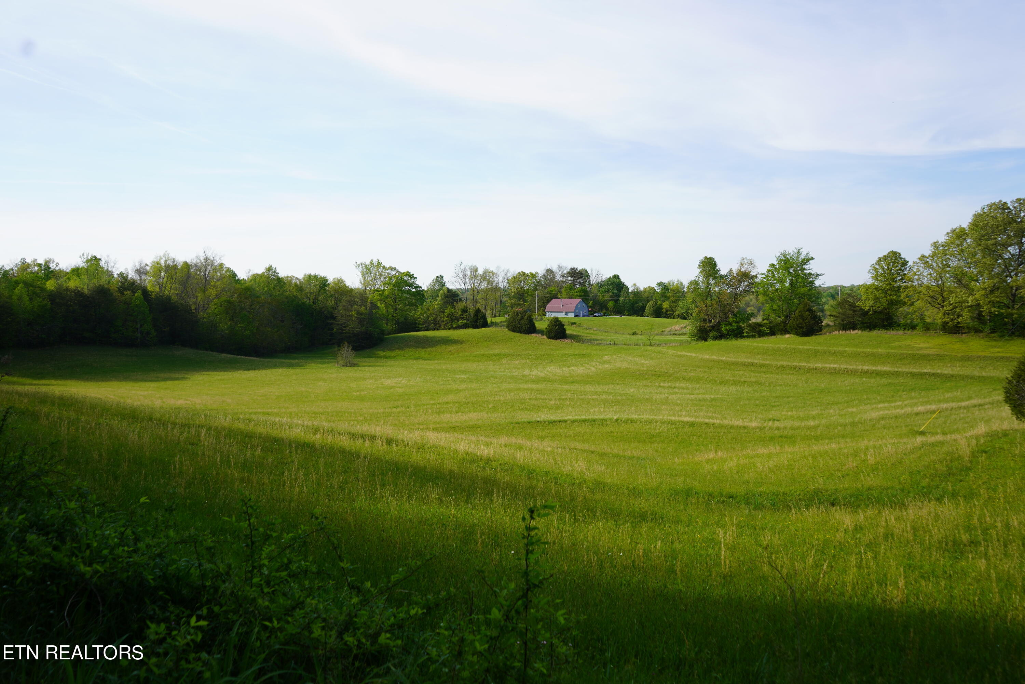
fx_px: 797
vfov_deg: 46.4
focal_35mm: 28
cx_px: 512
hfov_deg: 65.5
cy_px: 342
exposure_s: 1/320
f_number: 5
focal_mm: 28
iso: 100
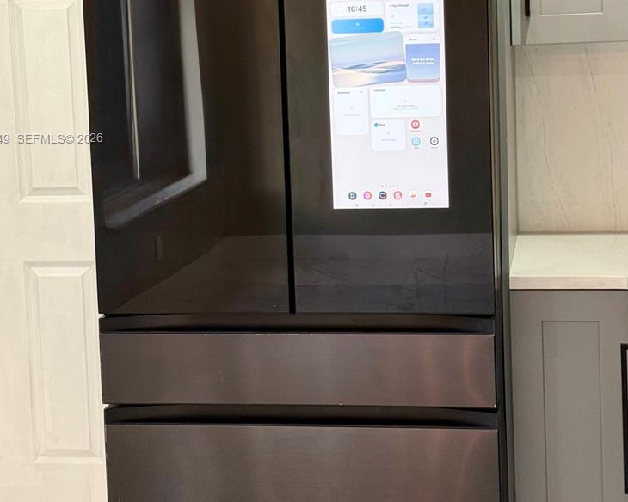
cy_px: 139
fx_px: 1431
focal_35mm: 77
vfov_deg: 19.8
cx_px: 331
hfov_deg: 24.7
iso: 64
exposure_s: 1/60
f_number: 1.78
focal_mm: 6.76
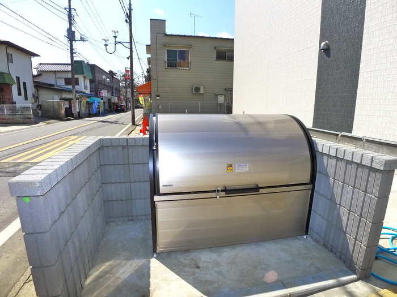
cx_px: 198
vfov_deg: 56.8
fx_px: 275
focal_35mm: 24
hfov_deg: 71.6
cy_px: 148
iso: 400
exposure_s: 1/500
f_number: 4
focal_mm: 5.1
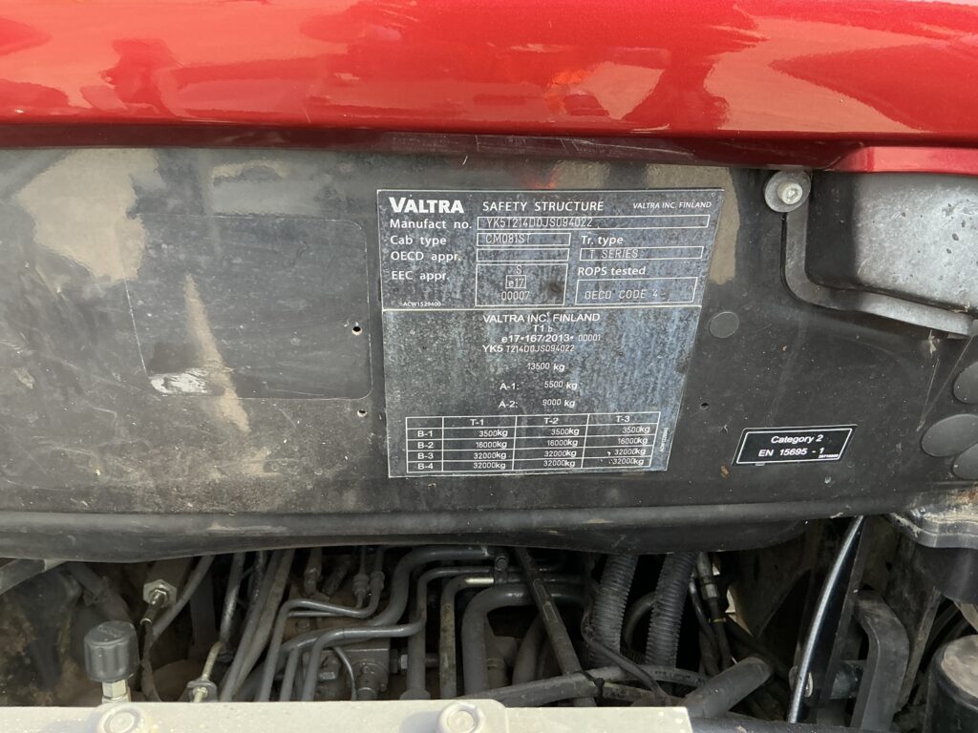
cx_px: 489
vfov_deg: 49.7
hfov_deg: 63.4
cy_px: 366
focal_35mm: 28
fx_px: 791
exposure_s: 1/122
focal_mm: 3
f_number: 1.8
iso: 50
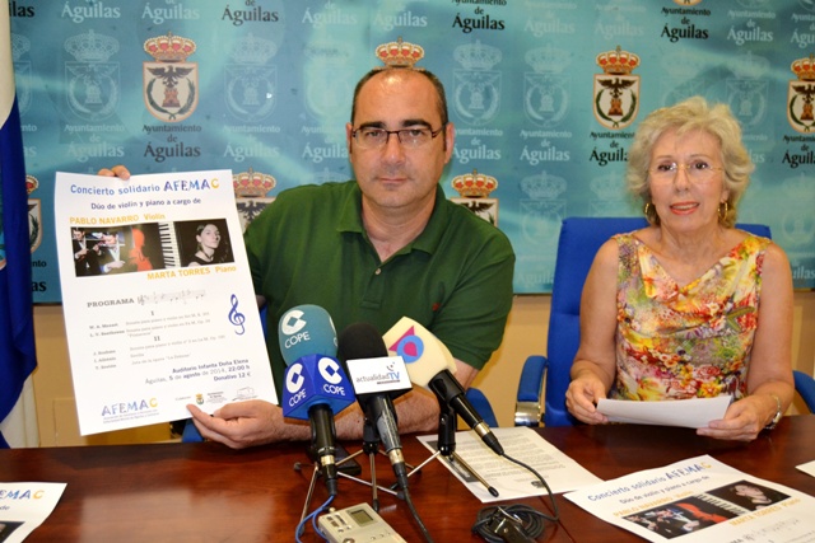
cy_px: 272
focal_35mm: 39
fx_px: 883
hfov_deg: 49.5
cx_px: 408
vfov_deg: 34.2
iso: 1100
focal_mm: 26
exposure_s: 1/60
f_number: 4
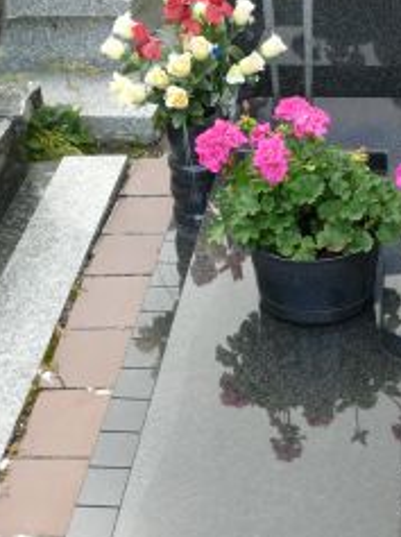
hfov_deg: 20.3
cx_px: 351
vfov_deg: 27.3
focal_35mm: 71
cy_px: 335
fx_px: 1100
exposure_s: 1/100
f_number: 2.8
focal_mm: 7.4
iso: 100
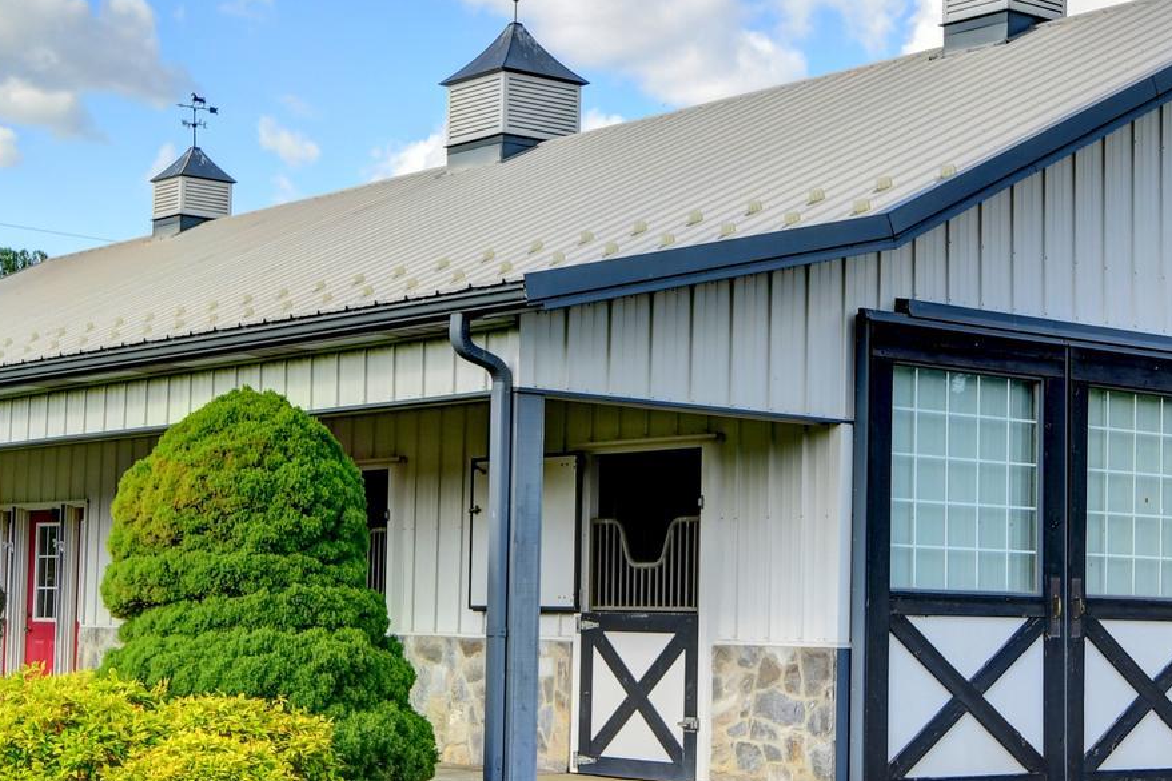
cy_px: 480
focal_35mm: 70
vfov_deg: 19.4
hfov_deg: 28.8
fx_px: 2278
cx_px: 665
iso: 200
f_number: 10
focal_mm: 20
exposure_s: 1/250
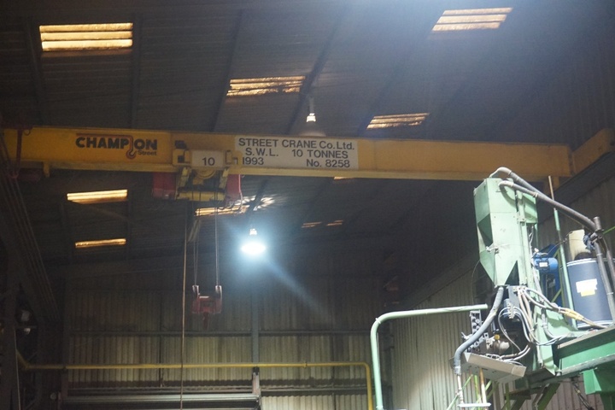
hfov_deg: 35.9
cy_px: 205
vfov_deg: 24.4
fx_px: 948
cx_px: 308
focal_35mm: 56
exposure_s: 1/15
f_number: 5.6
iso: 3200
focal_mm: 37
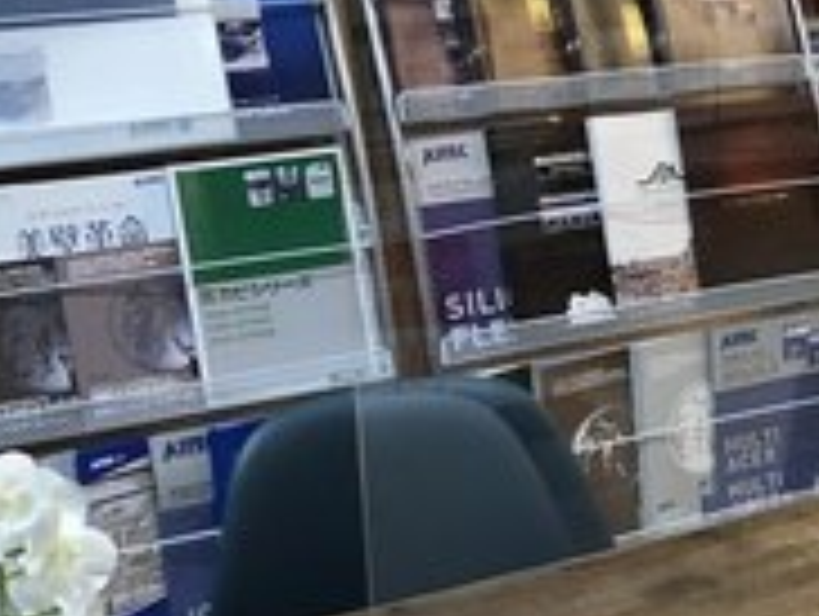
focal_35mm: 83
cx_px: 1030
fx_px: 1966
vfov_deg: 17.8
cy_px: 241
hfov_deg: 21.5
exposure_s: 1/15
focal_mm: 4
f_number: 1.8
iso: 50
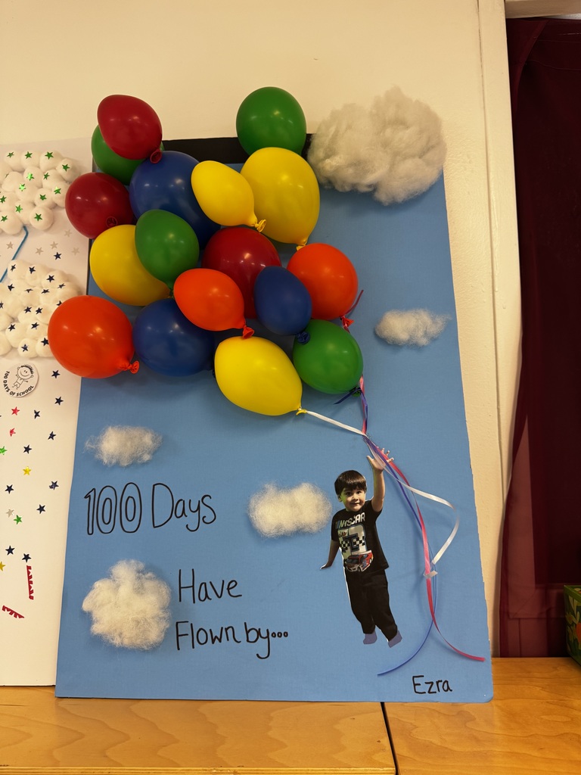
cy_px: 388
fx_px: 537
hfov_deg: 56.8
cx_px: 290
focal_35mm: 24
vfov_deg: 71.6
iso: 125
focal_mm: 6.76
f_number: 1.78
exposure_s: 1/60
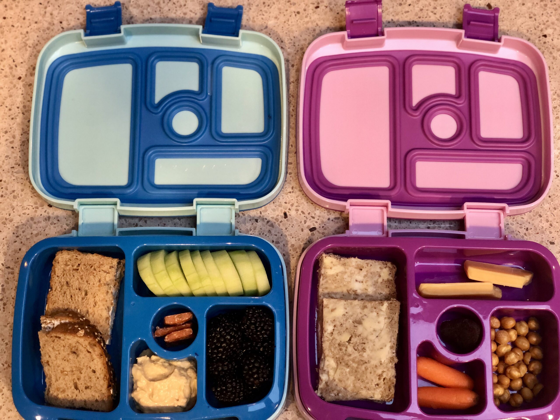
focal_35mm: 52
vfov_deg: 28.0
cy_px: 210
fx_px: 841
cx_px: 280
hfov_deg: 36.8
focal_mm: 6
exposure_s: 1/24
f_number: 2.4
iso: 125
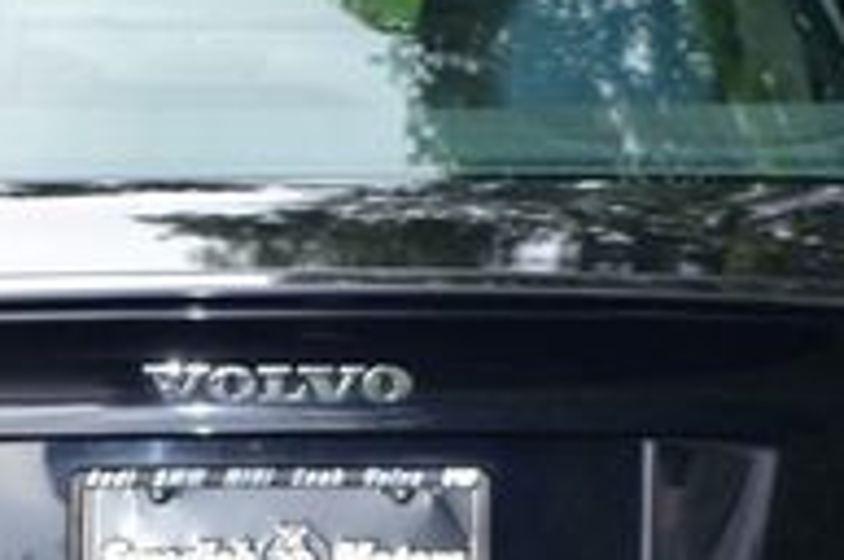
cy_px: 516
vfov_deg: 8.1
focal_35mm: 169
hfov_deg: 12.1
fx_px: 3955
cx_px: 162
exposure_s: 1/100
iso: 400
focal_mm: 34
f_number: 5
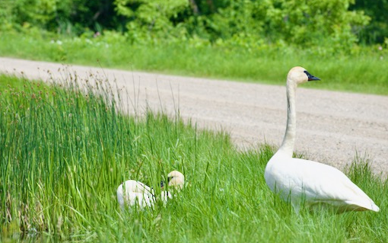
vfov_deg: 4.0
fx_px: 3448
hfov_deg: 6.4
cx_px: 170
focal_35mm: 326
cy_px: 115
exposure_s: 1/3200
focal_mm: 170
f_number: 7.1
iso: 800
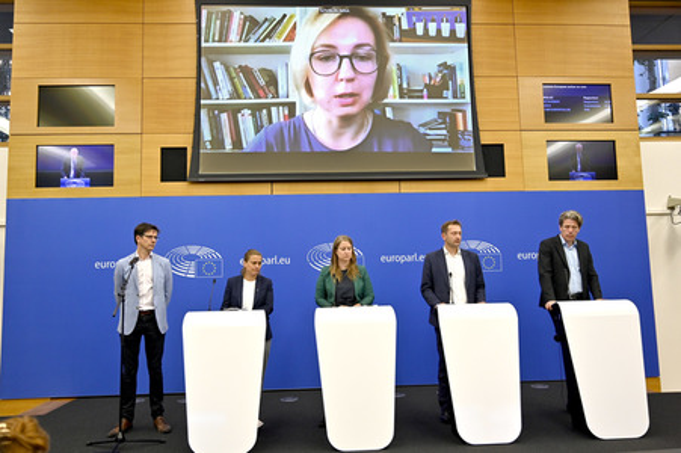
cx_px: 340
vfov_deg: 44.2
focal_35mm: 30
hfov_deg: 62.8
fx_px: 558
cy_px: 226
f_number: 4
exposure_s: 1/200
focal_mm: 29.5
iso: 1250
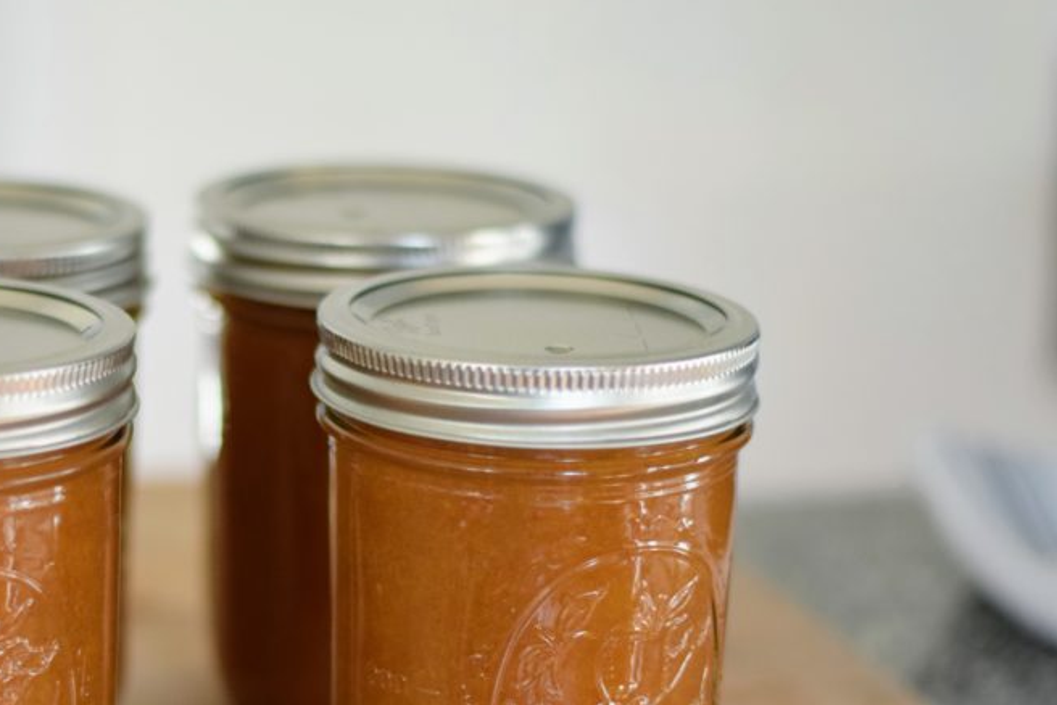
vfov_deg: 11.7
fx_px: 3437
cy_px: 535
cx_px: 235
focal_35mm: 117
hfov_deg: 17.4
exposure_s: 1/400
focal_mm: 50
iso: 800
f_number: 1.8
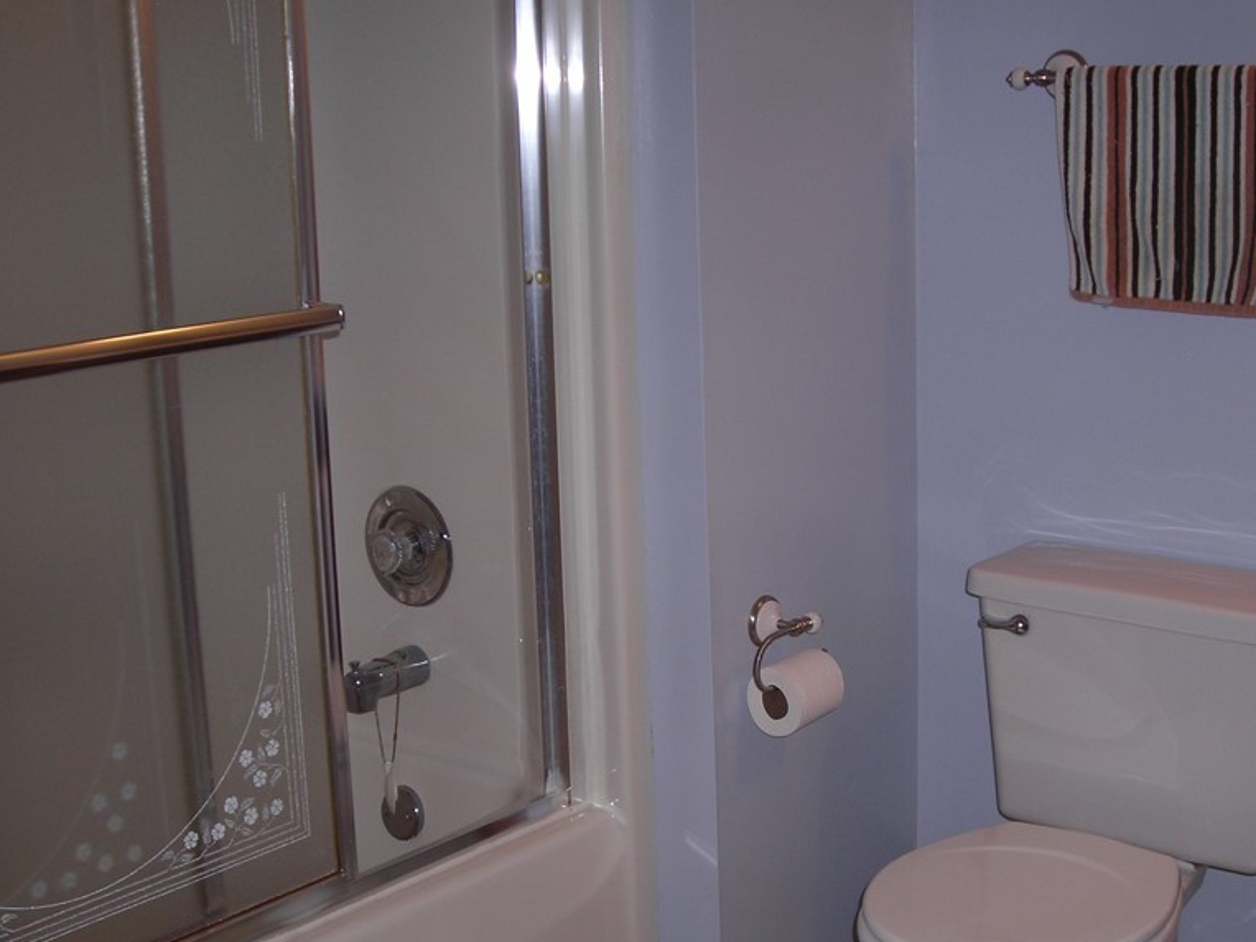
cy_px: 585
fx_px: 1850
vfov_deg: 28.5
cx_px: 747
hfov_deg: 37.4
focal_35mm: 51
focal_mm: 6.3
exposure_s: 1/60.1
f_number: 3.2
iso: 50
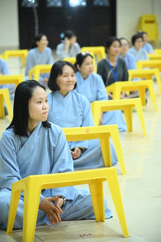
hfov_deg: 12.2
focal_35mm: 112
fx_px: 753
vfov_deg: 18.3
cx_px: 80
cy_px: 121
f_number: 4
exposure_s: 1/125
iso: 10000
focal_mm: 112
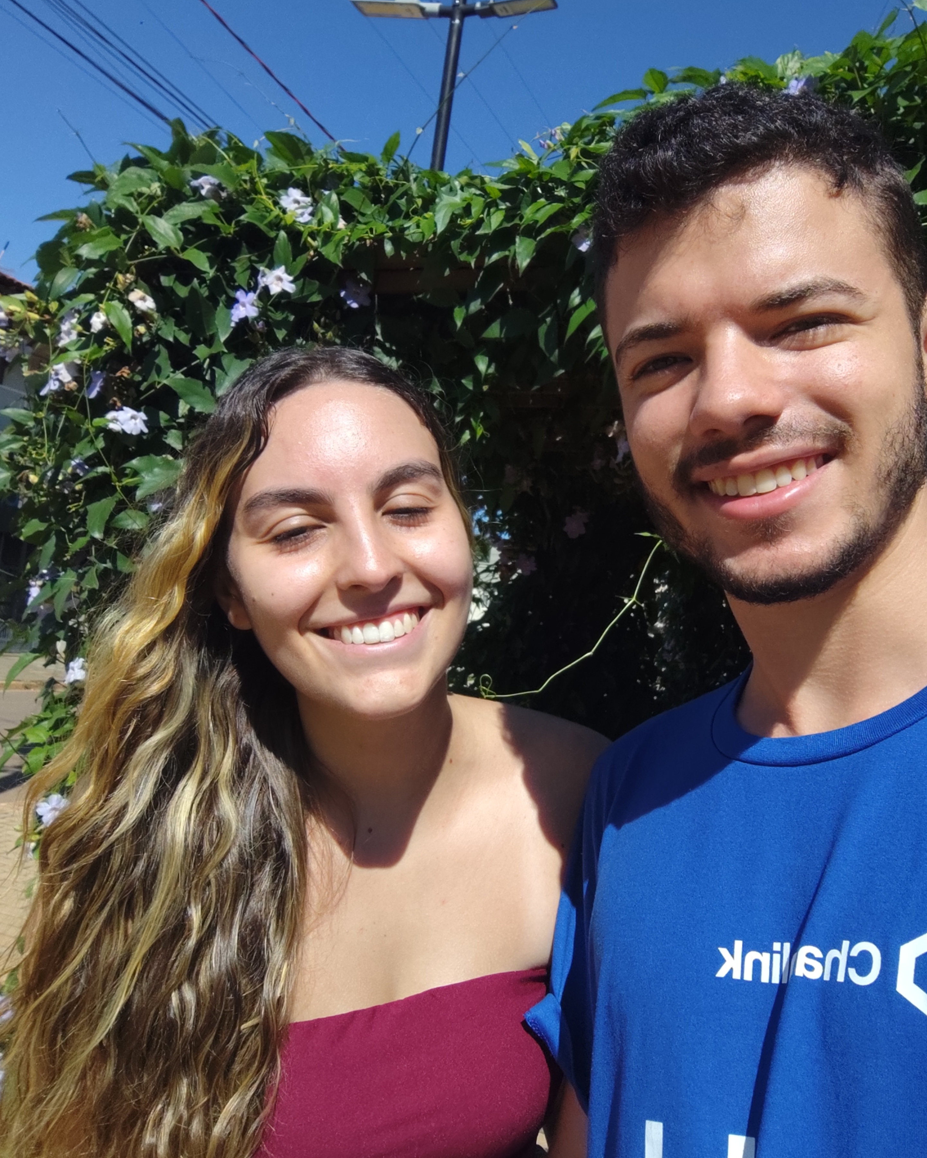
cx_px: 551
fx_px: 1029
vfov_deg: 58.8
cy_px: 584
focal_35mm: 30
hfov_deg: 48.3
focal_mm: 3.27
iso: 50
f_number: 2.45
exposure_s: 1/2889
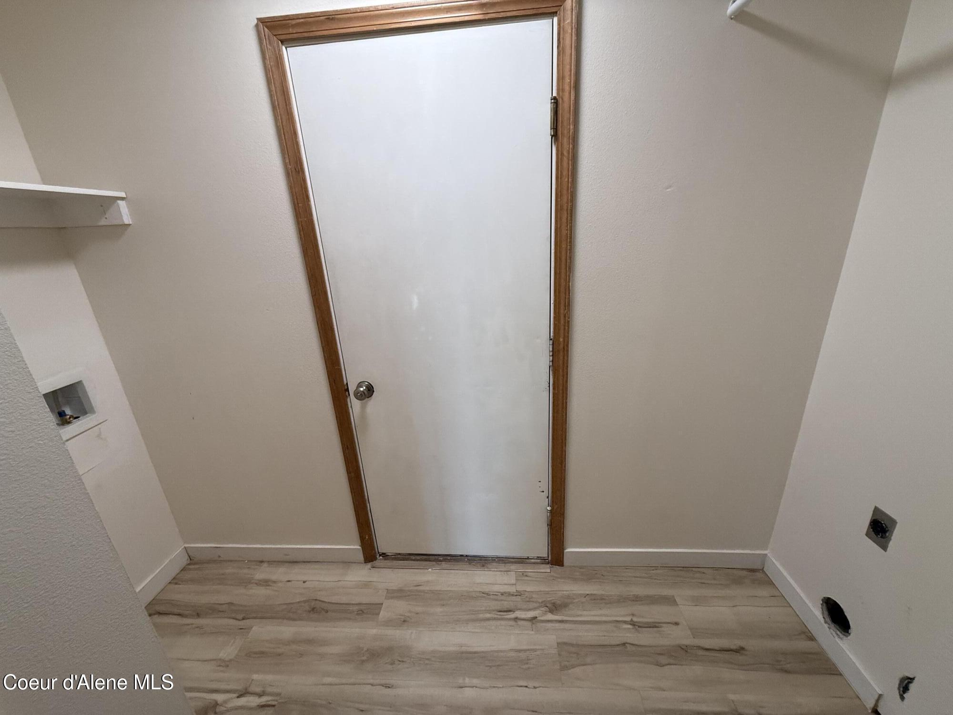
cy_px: 358
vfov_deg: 85.7
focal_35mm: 14
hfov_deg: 102.1
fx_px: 385
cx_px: 476
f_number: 2.2
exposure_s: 1/120
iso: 250
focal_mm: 2.22
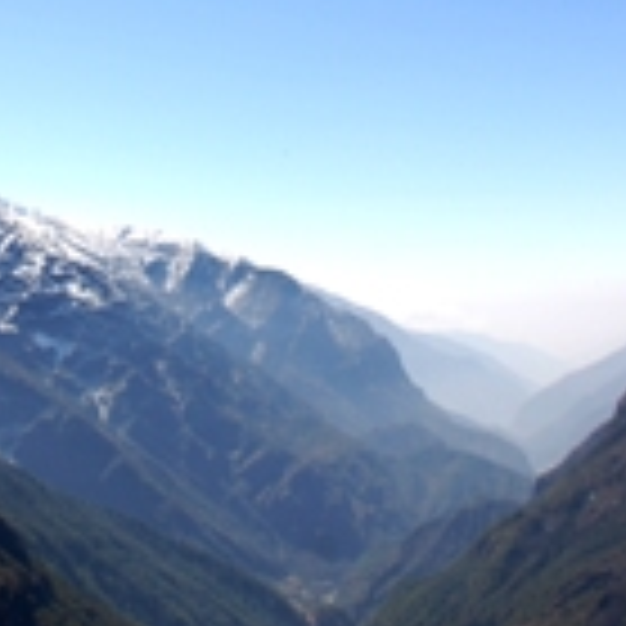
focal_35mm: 71
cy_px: 106
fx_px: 1453
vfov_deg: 23.9
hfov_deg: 24.1
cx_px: 169
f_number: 9
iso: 100
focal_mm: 20
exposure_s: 1/125
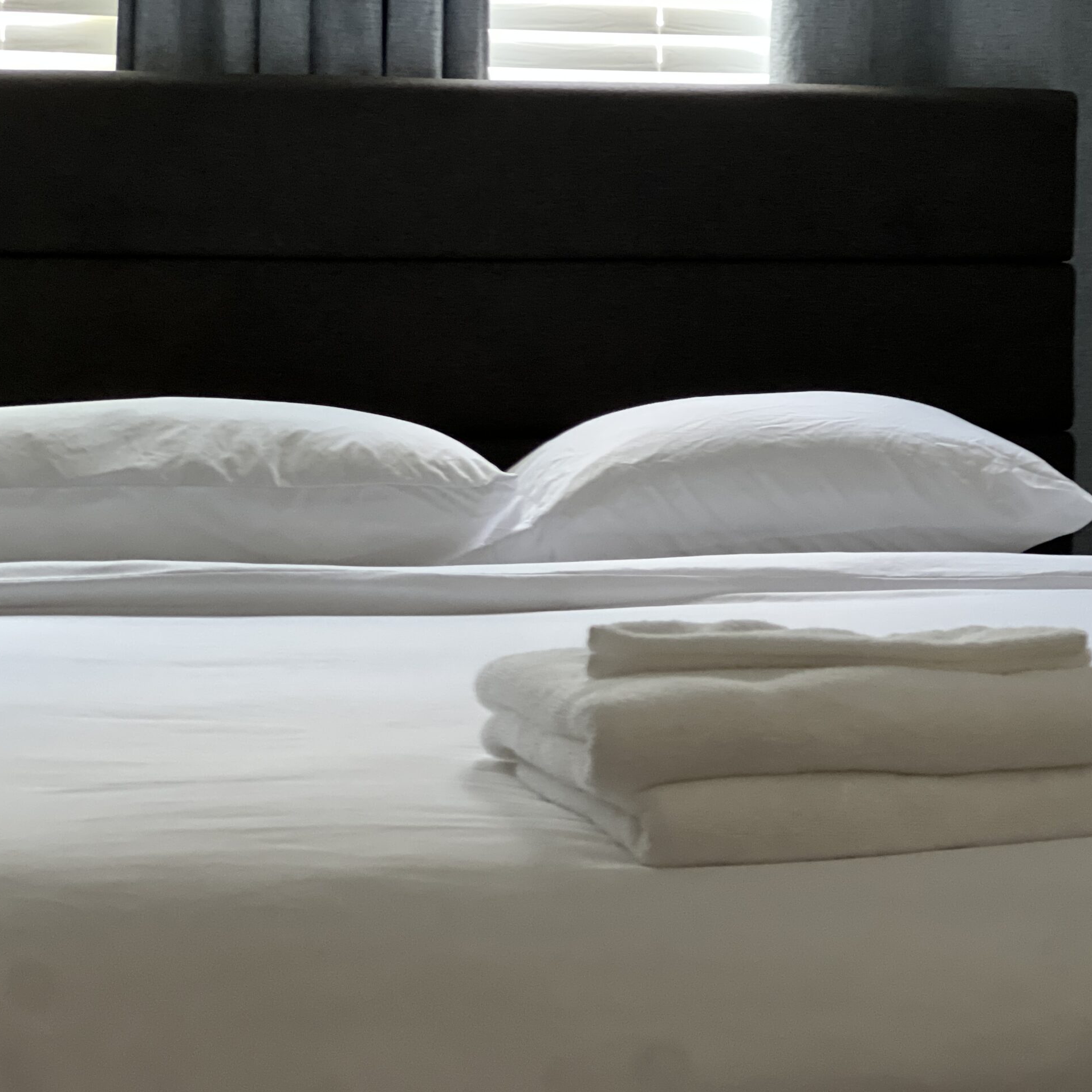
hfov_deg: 19.1
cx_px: 642
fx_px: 3248
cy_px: 545
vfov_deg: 19.1
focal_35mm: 91
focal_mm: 9
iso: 500
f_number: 2.8
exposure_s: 1/24
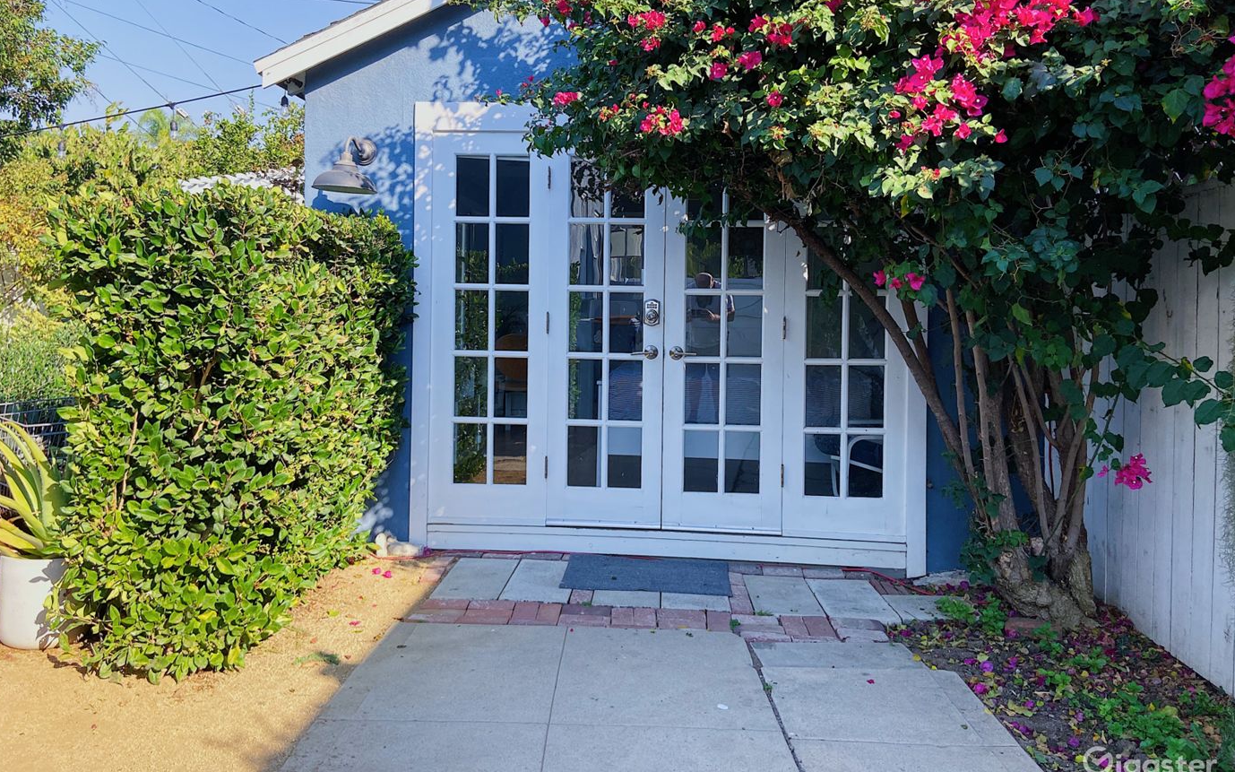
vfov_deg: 44.4
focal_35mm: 28
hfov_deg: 66.5
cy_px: 339
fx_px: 942
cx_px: 617
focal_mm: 4.25
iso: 32
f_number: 1.8
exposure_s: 1/711
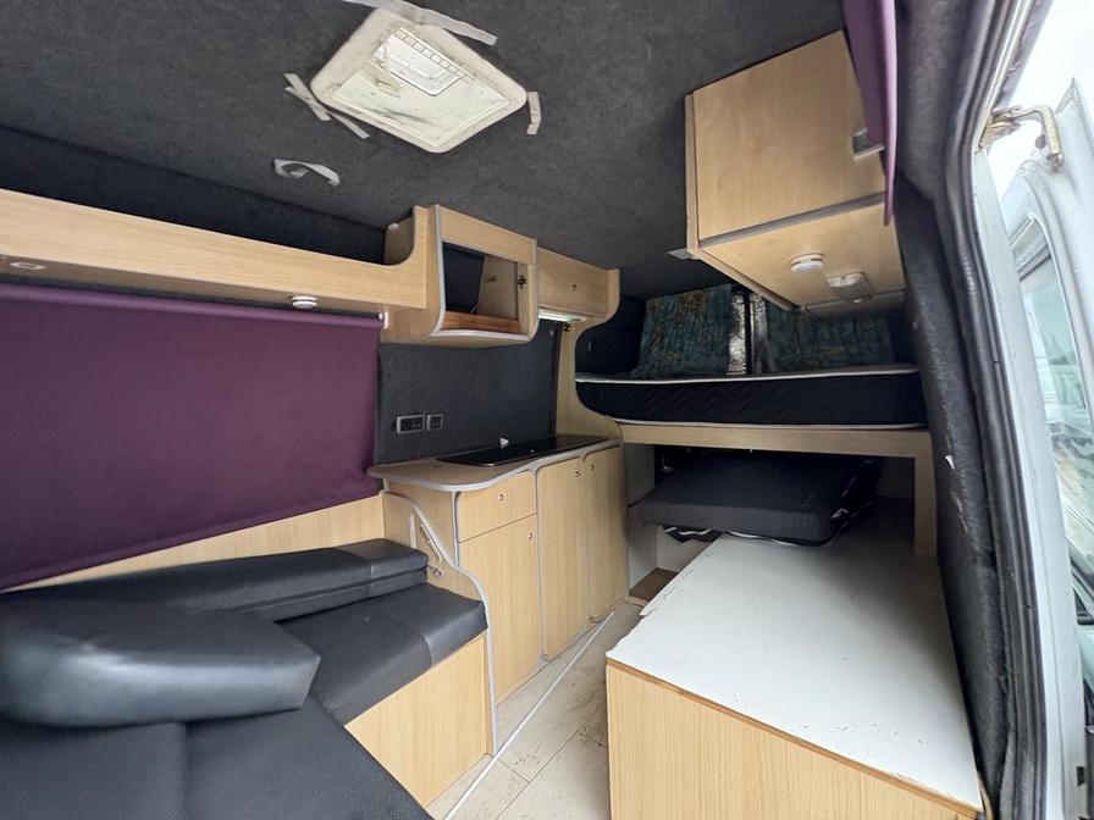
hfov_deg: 102.1
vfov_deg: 85.7
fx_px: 442
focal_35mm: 14
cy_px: 410
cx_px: 547
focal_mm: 2.22
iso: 250
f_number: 2.2
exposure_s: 1/60
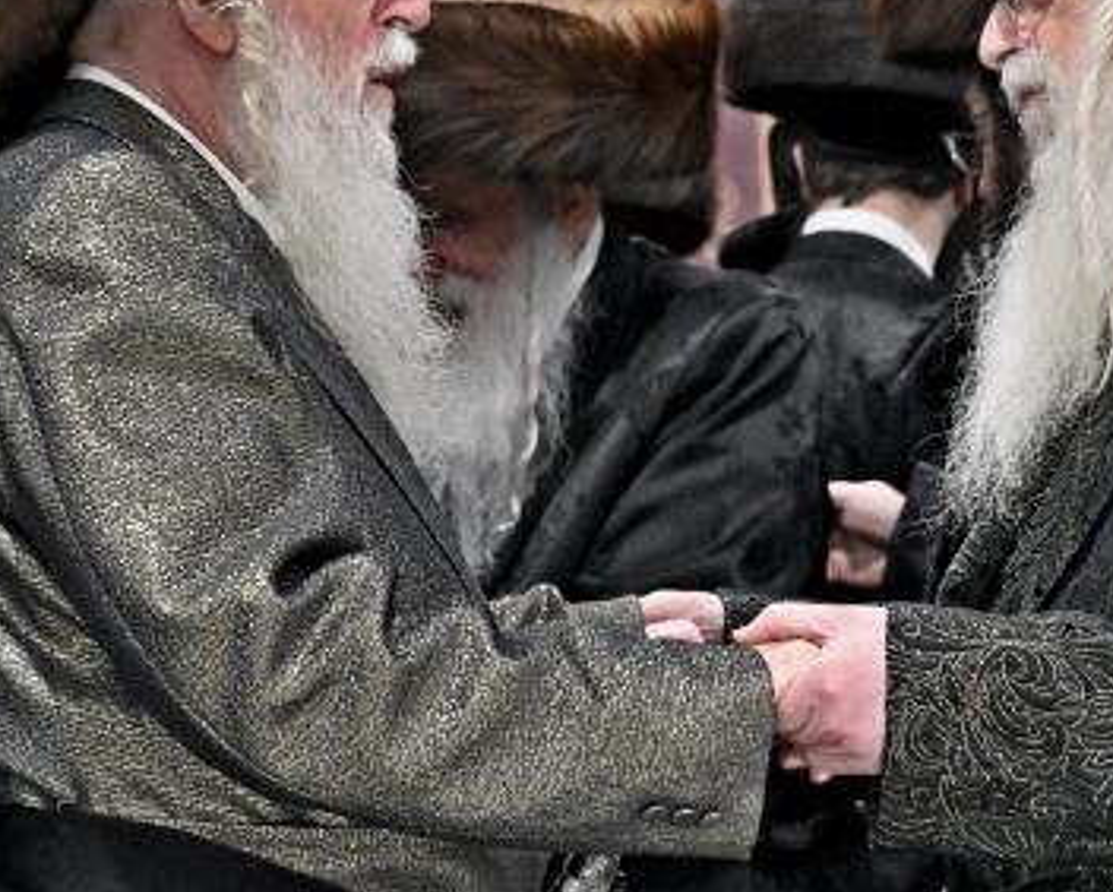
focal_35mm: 131
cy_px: 381
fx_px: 4318
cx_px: 594
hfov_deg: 14.7
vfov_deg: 11.8
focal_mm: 48
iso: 1000
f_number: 4
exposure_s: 1/160
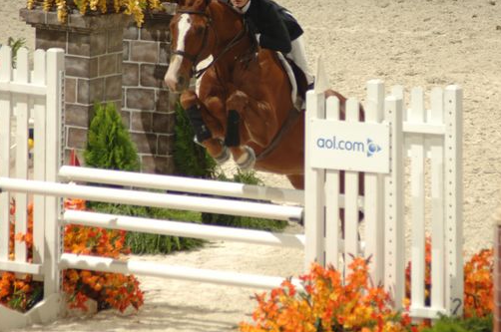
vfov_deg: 2.4
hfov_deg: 3.6
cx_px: 313
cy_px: 130
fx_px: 7975
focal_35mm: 574
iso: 320
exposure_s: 1/250
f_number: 5.6
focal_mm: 300
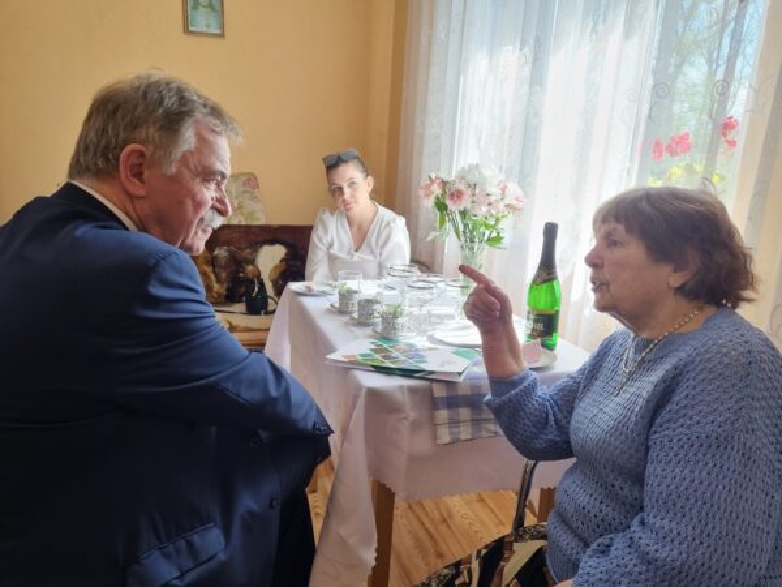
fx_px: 587
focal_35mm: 26
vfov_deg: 53.1
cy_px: 294
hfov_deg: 67.3
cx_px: 391
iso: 80
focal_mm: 5.4
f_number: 1.8
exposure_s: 1/100
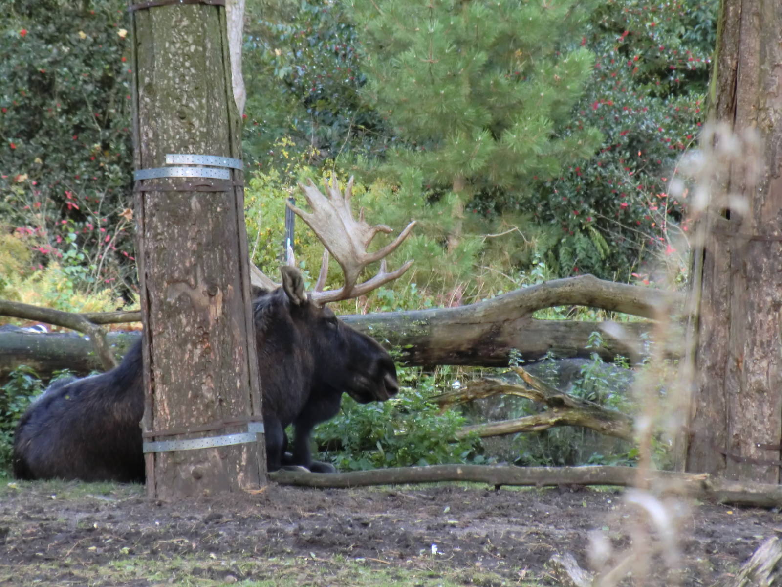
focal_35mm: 240
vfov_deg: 6.2
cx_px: 391
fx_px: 5422
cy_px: 294
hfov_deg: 8.2
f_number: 5.7
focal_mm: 43
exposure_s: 1/60
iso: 400
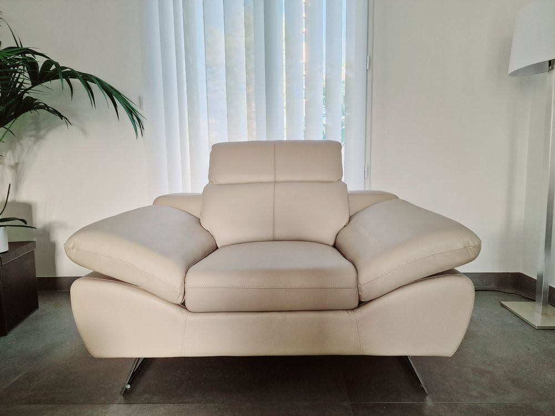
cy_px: 208
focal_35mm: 23
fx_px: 369
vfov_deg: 58.9
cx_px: 278
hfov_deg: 73.9
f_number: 1.8
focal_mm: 6.4
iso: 200
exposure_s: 1/100
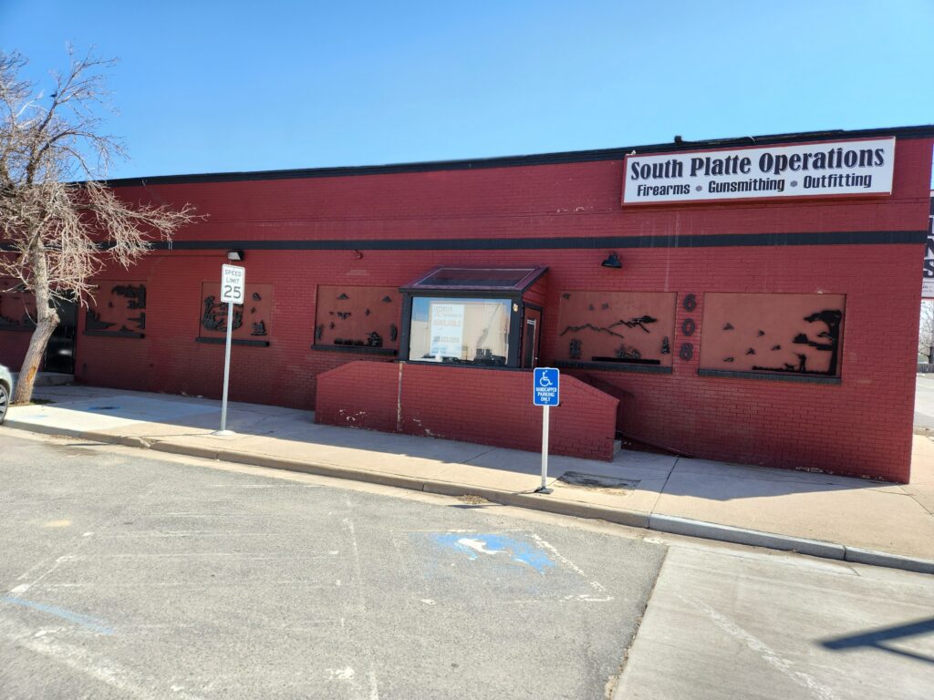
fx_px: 621
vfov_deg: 58.9
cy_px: 350
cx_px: 467
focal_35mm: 23
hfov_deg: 73.9
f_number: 1.8
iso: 20
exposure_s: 1/677
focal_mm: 5.4
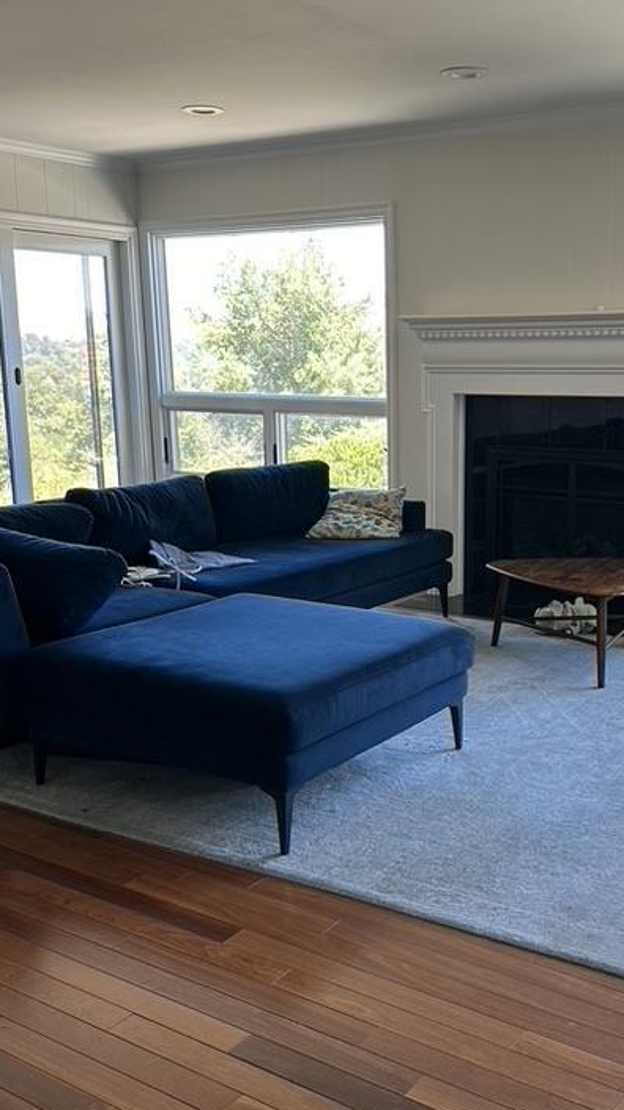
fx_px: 1119
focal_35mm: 38
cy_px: 614
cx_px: 427
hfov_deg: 30.9
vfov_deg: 52.7
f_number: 1.78
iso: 100
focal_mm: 6.86
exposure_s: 1/120
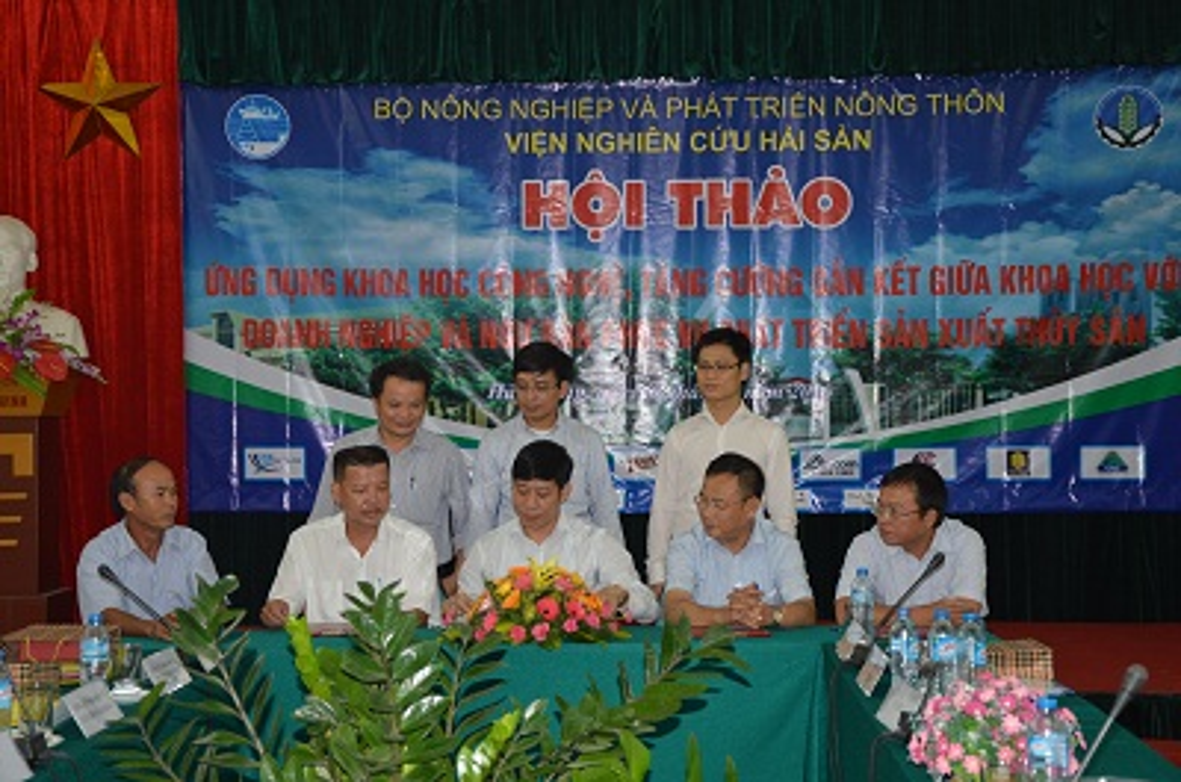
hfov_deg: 29.9
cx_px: 590
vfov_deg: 20.1
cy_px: 391
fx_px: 2210
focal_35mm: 68
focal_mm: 45
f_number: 5
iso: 400
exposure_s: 1/60
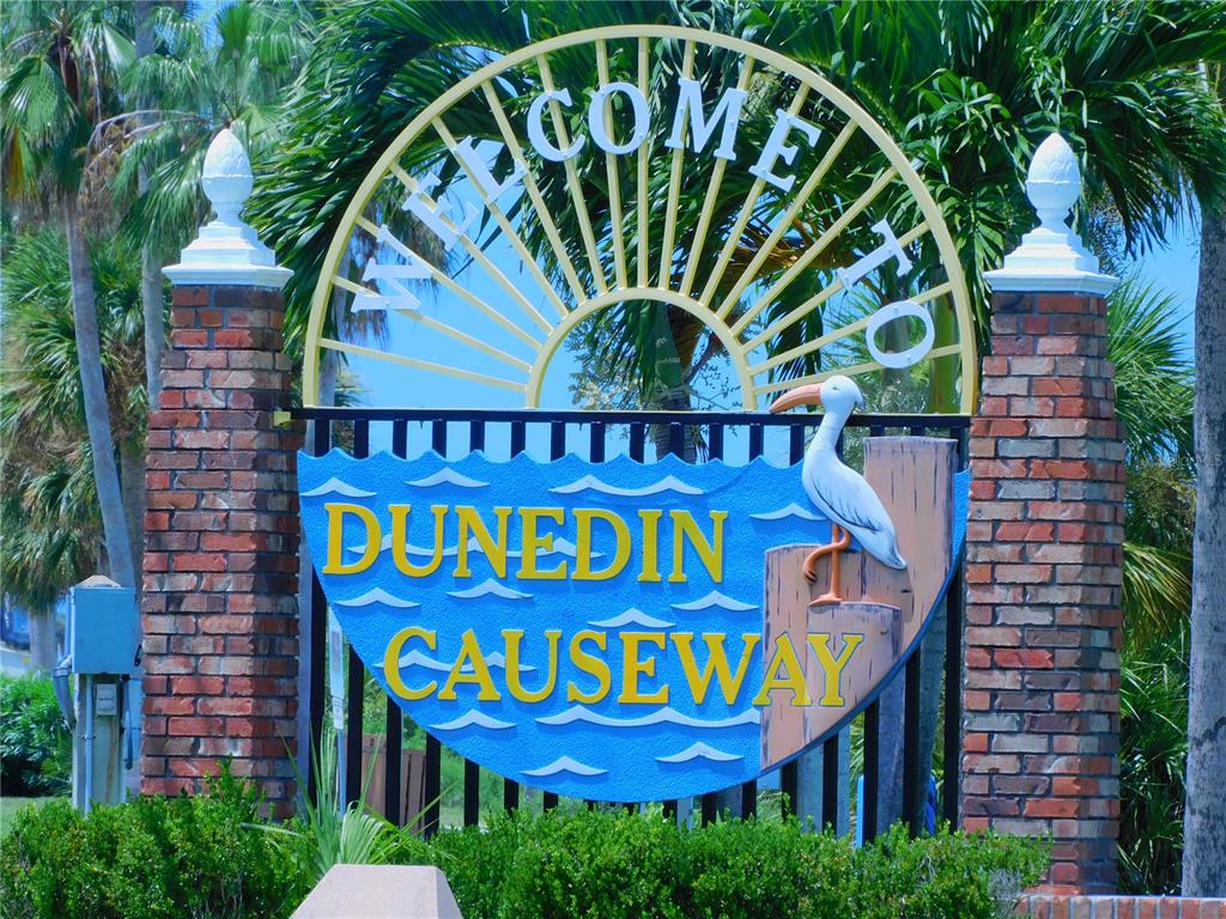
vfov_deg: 4.1
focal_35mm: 360
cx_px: 613
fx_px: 12750
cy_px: 460
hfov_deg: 5.5
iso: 125
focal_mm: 64.5
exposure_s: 1/500
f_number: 5.6
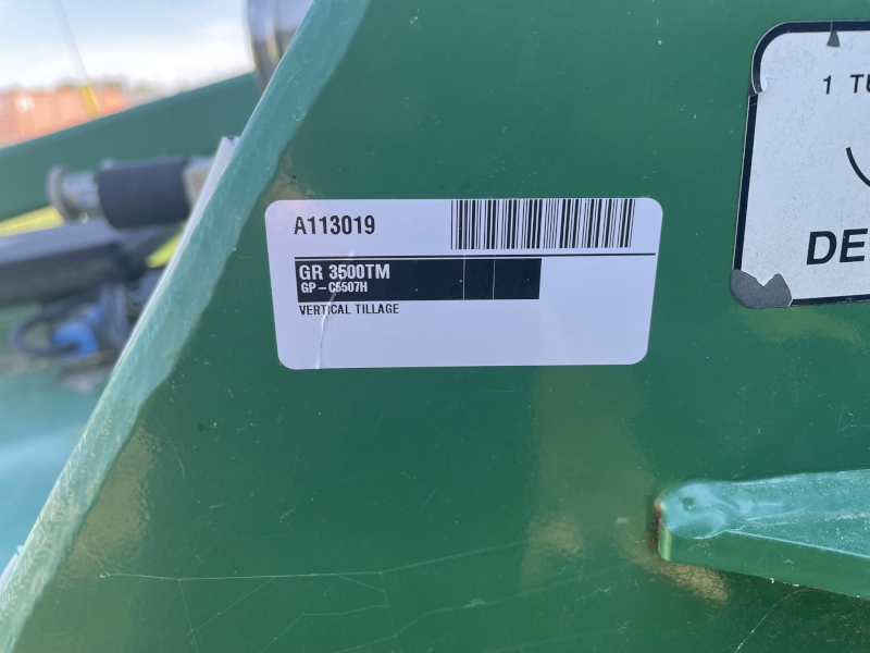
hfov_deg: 67.3
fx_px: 653
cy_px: 326
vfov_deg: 53.1
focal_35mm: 26
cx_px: 435
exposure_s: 1/376
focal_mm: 4.2
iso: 32
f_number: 1.6
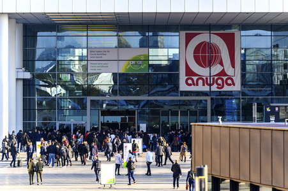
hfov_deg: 12.5
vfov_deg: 8.3
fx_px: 1319
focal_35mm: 165
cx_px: 144
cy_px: 96
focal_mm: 165
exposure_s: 1/2000
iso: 200
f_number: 2.8
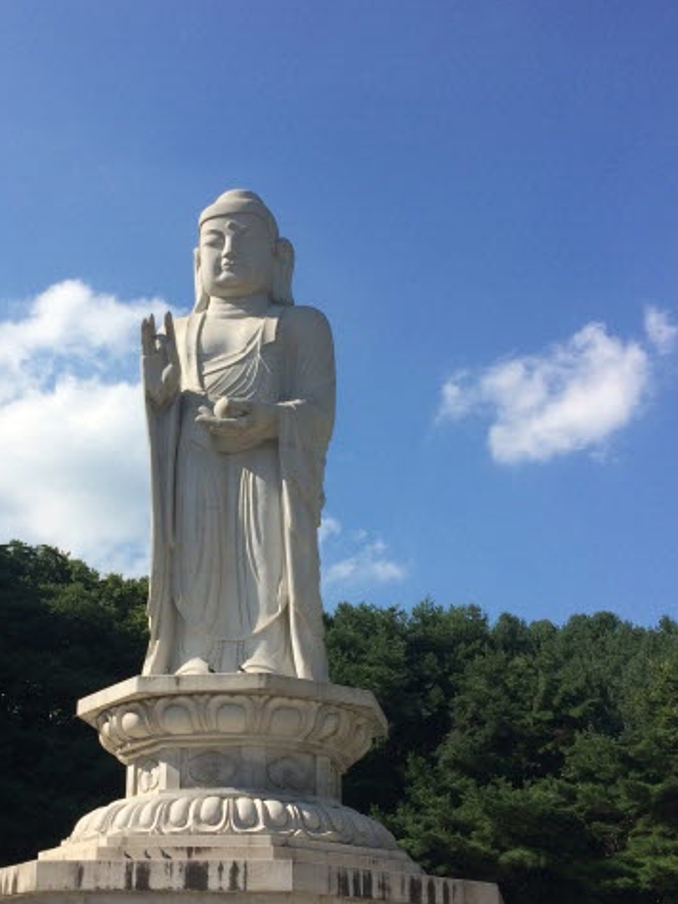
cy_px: 497
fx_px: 1279
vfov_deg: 38.9
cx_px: 199
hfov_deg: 29.4
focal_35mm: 49
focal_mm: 4.15
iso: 32
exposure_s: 1/2564
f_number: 2.2
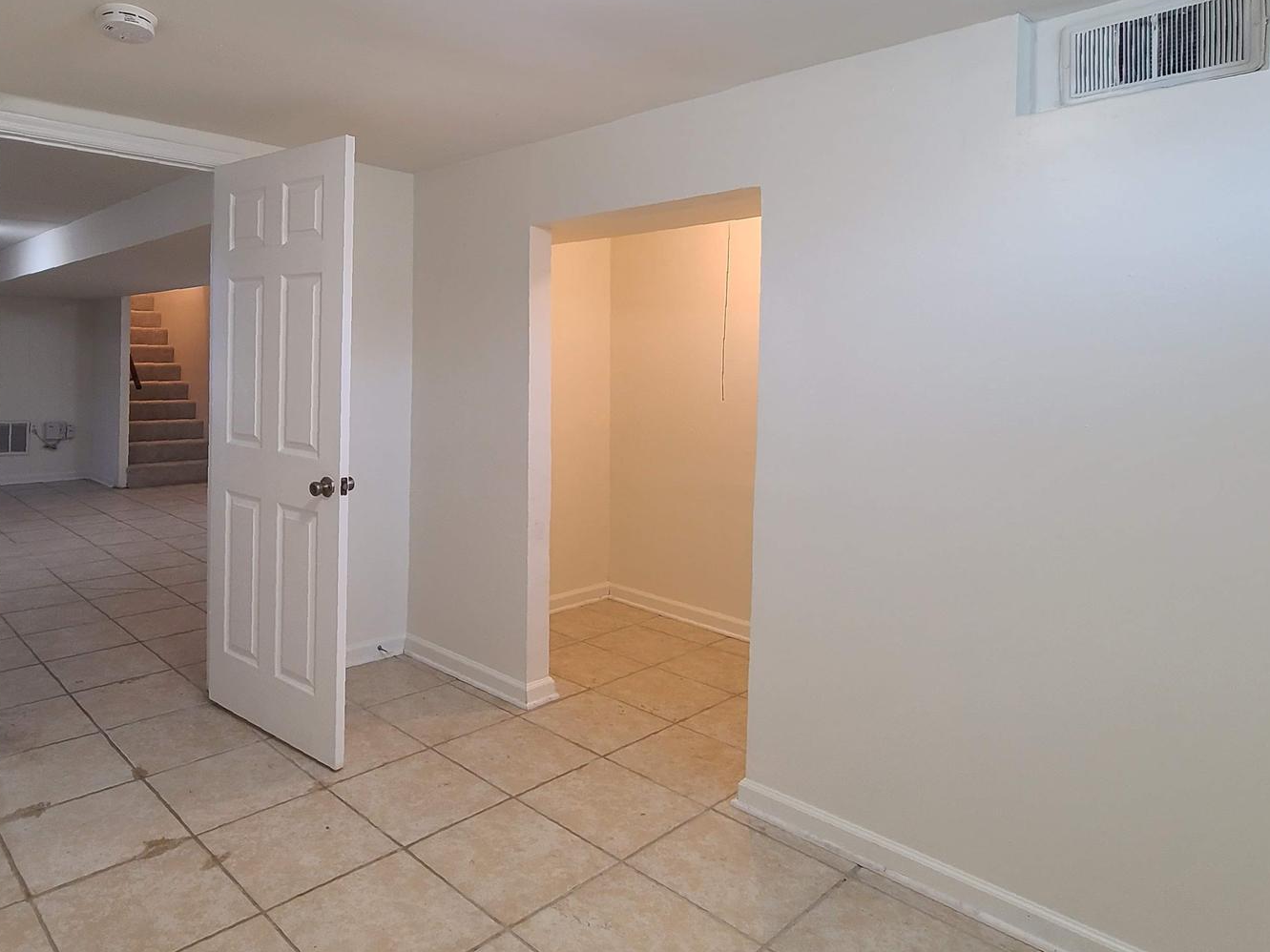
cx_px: 551
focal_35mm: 20
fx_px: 734
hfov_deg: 81.3
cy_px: 357
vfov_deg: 65.0
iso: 125
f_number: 2.2
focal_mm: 2.2
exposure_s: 1/60
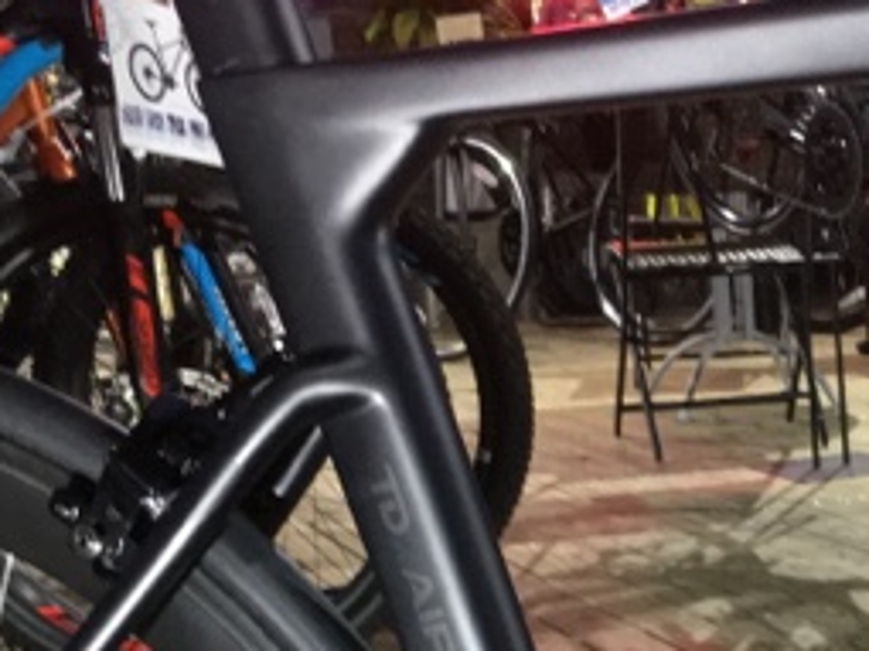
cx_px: 910
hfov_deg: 20.7
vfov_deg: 15.5
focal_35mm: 91
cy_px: 818
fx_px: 2283
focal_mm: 4.15
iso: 200
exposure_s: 1/17
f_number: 2.2
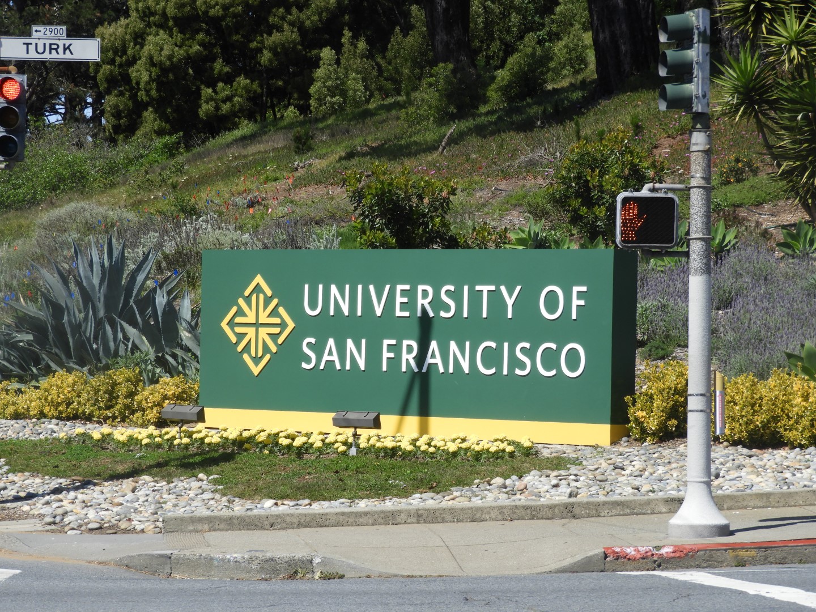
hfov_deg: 14.6
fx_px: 3182
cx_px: 408
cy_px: 306
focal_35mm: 135
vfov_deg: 11.0
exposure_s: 1/640
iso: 100
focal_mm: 24.2
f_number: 5
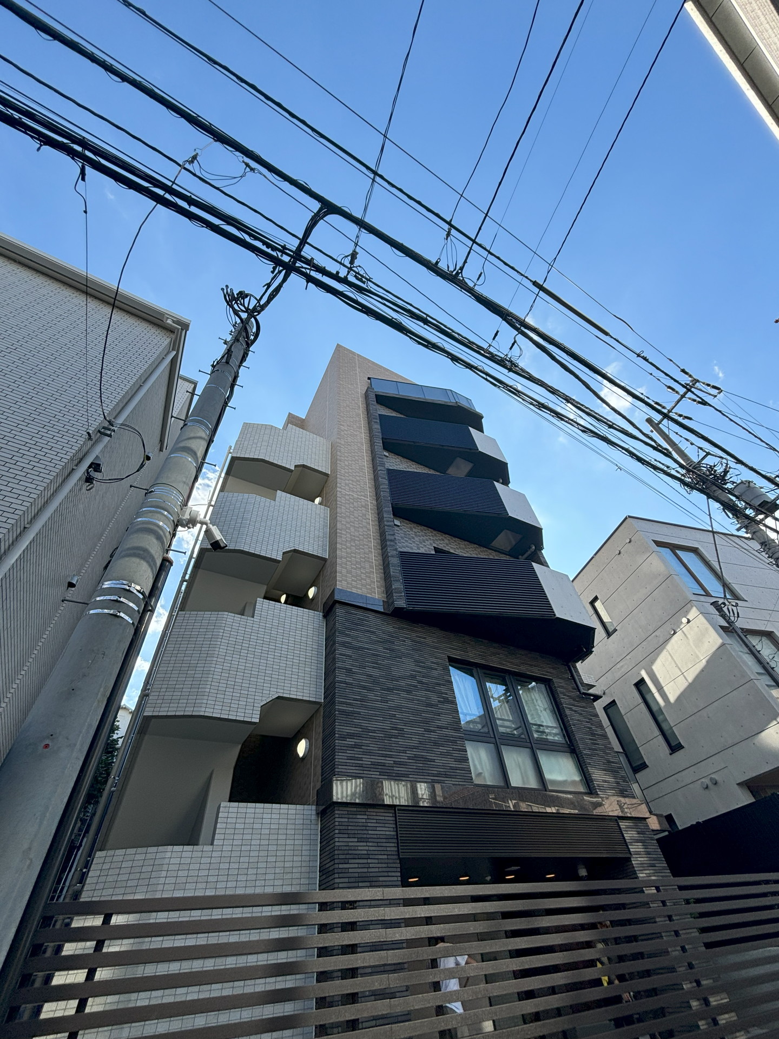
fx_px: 390
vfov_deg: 106.2
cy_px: 520
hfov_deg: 89.9
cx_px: 390
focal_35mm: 13
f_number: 2.4
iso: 25
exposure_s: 1/362
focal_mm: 1.54
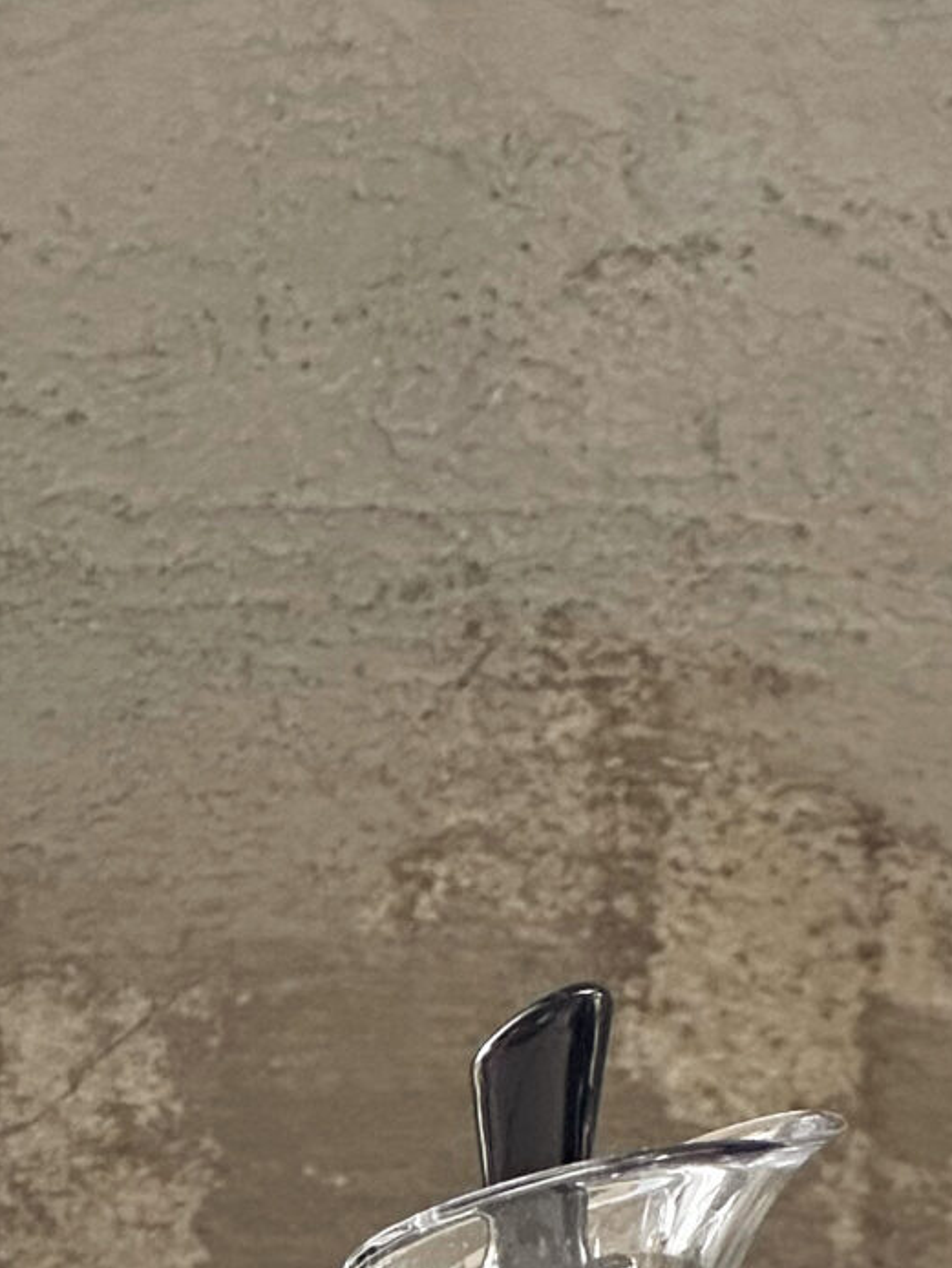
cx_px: 1354
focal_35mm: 284
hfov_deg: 5.2
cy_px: 1677
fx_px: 10408
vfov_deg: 6.9
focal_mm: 9
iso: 250
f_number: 2.8
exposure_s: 1/75
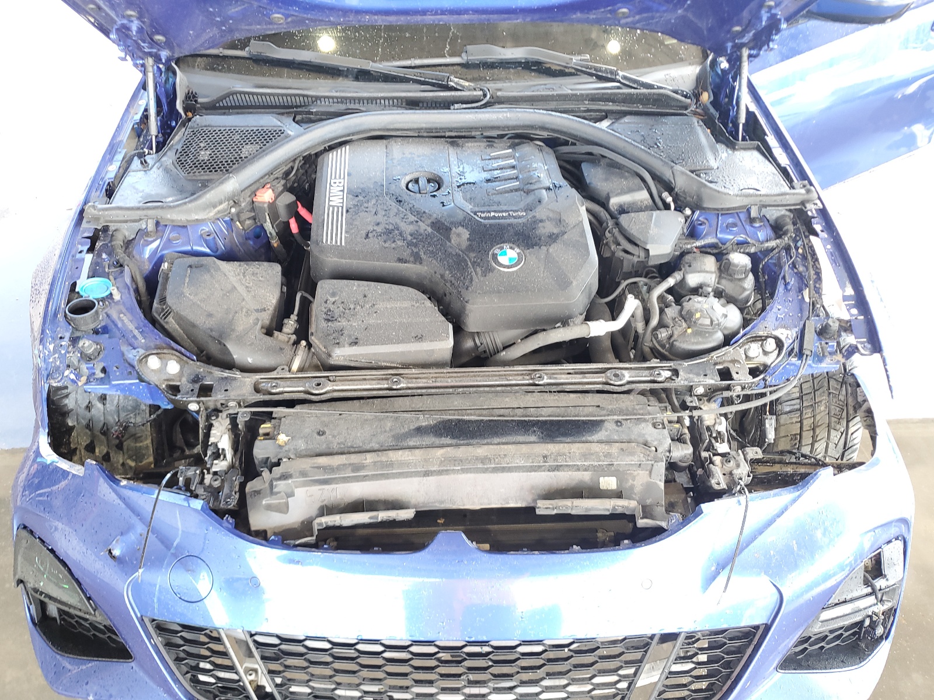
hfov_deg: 67.3
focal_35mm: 26
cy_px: 350
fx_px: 702
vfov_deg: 53.1
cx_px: 467
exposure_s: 1/60.2
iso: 65
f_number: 1.5
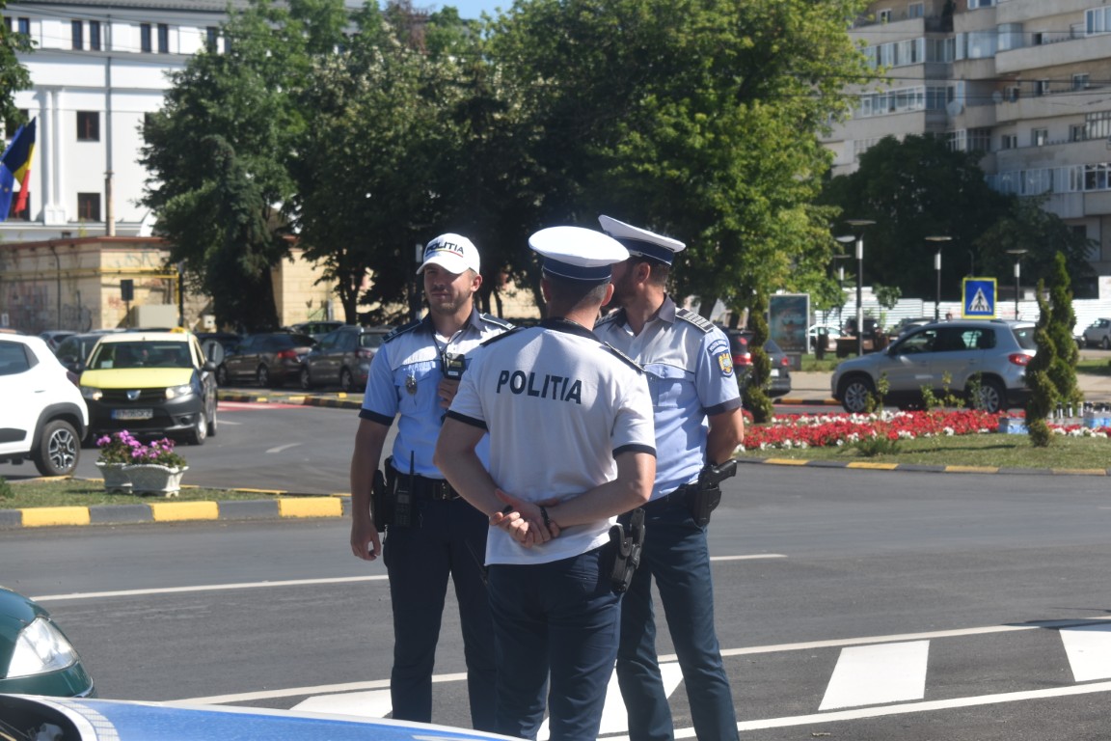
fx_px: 2546
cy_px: 370
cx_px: 556
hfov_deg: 24.6
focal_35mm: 82
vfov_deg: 16.6
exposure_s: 1/250
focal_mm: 55
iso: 100
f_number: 8
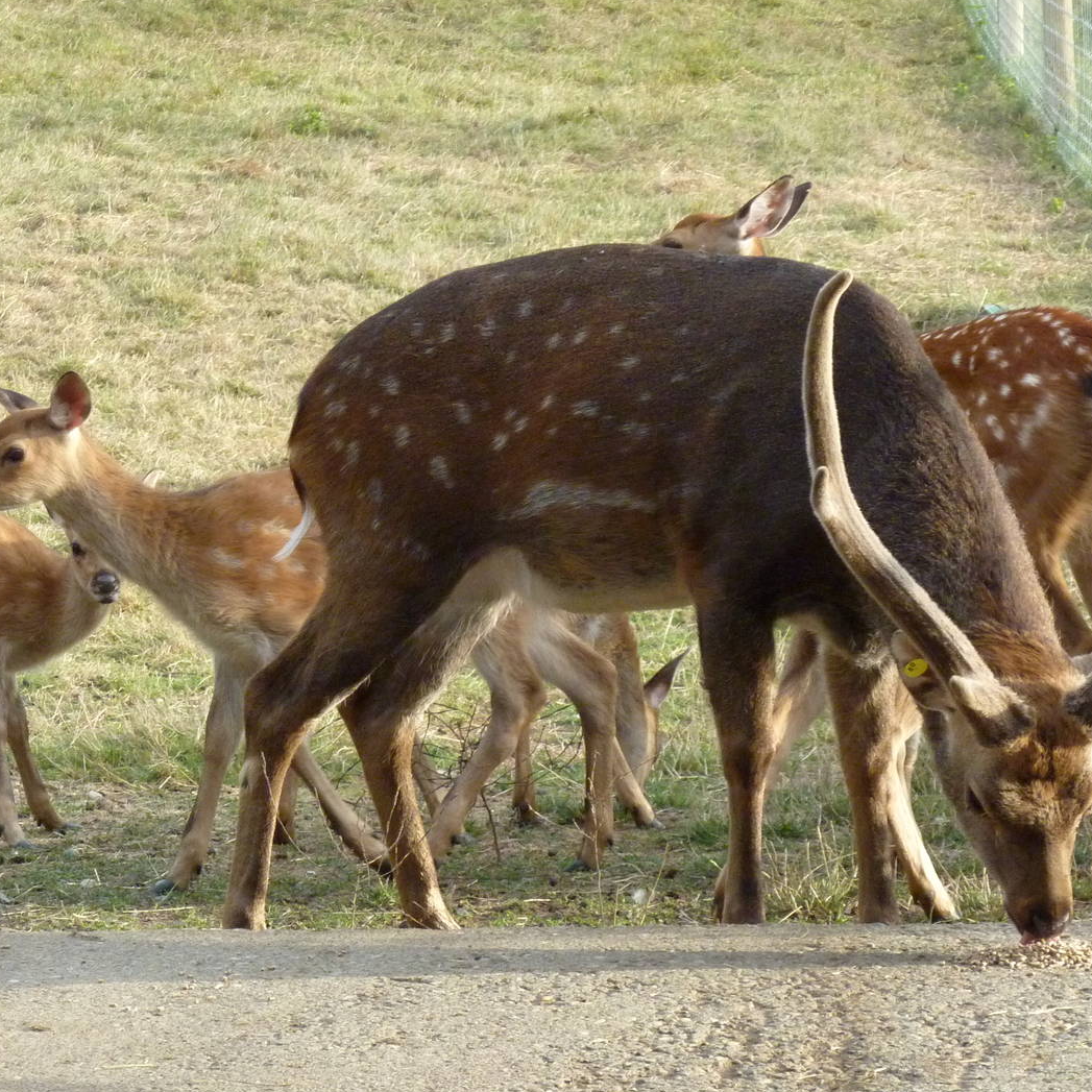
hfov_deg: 9.5
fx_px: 6603
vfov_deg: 9.5
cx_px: 490
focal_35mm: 185
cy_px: 529
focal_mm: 22.5
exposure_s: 1/250
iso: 400
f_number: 4.5
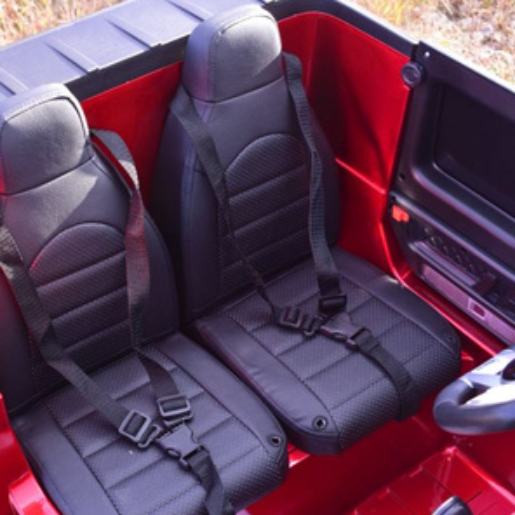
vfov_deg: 27.7
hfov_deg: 27.4
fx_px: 1044
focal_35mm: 62
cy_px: 256
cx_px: 144
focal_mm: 32
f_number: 7.1
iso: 800
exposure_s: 1/250
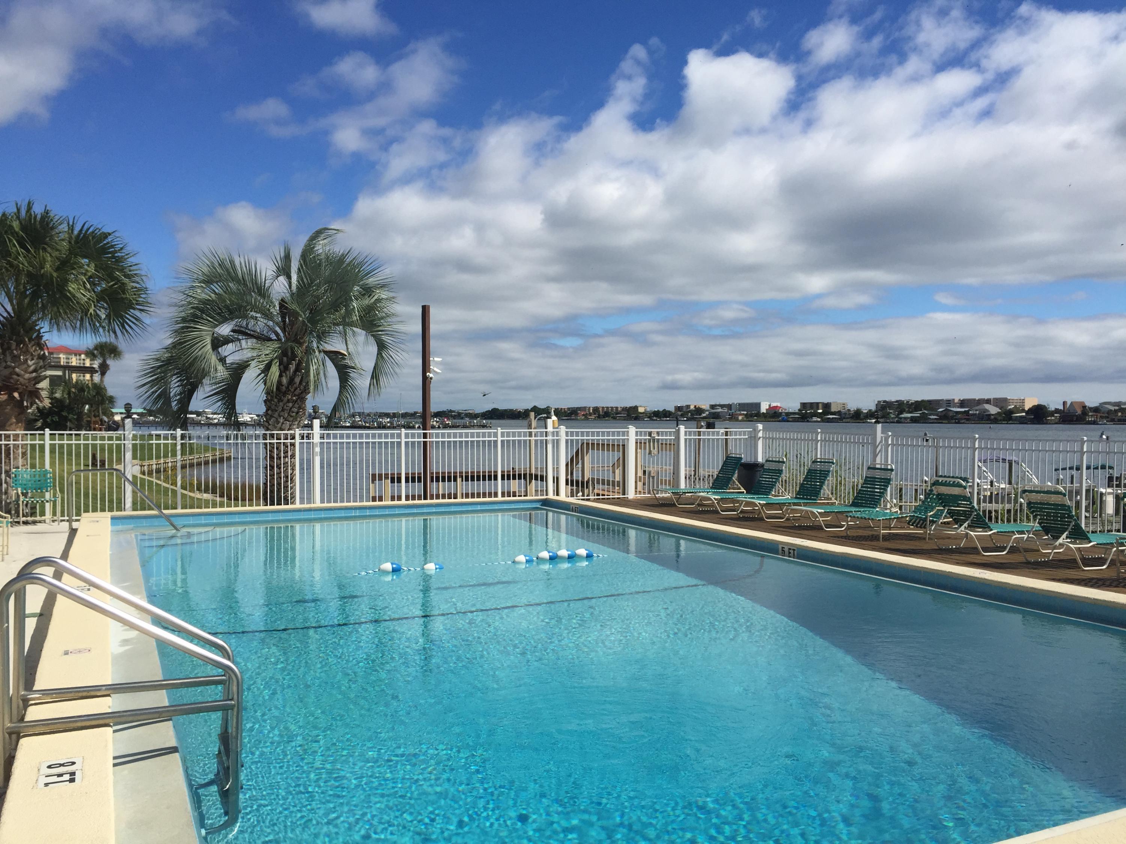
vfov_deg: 48.2
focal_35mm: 29
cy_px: 422
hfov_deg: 61.7
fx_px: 943
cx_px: 563
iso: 32
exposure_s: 1/4405
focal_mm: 4.15
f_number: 2.2
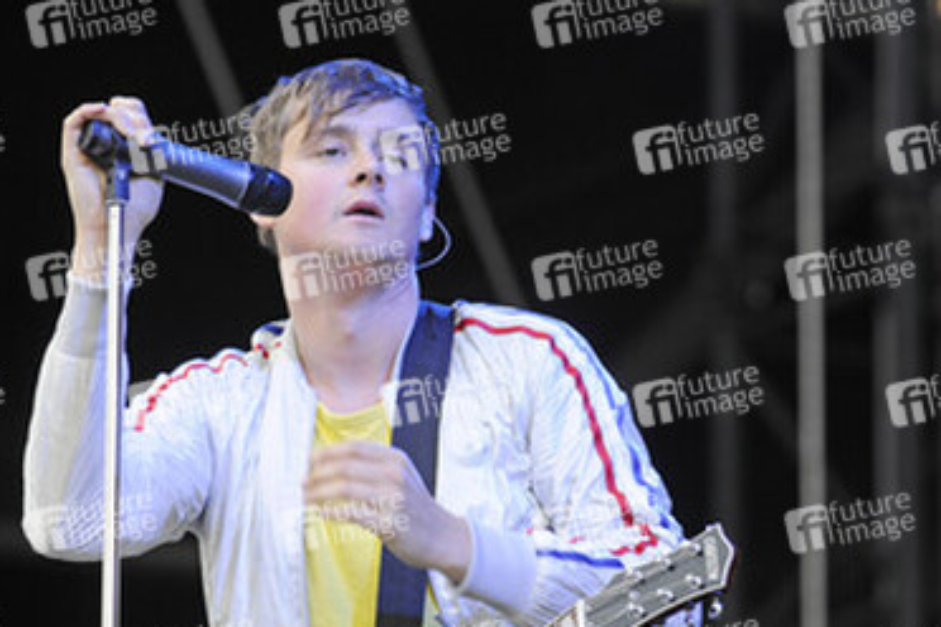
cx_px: 378
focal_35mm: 363
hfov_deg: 5.7
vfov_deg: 3.8
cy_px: 334
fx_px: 9488
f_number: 4
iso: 640
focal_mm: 200
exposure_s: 1/250
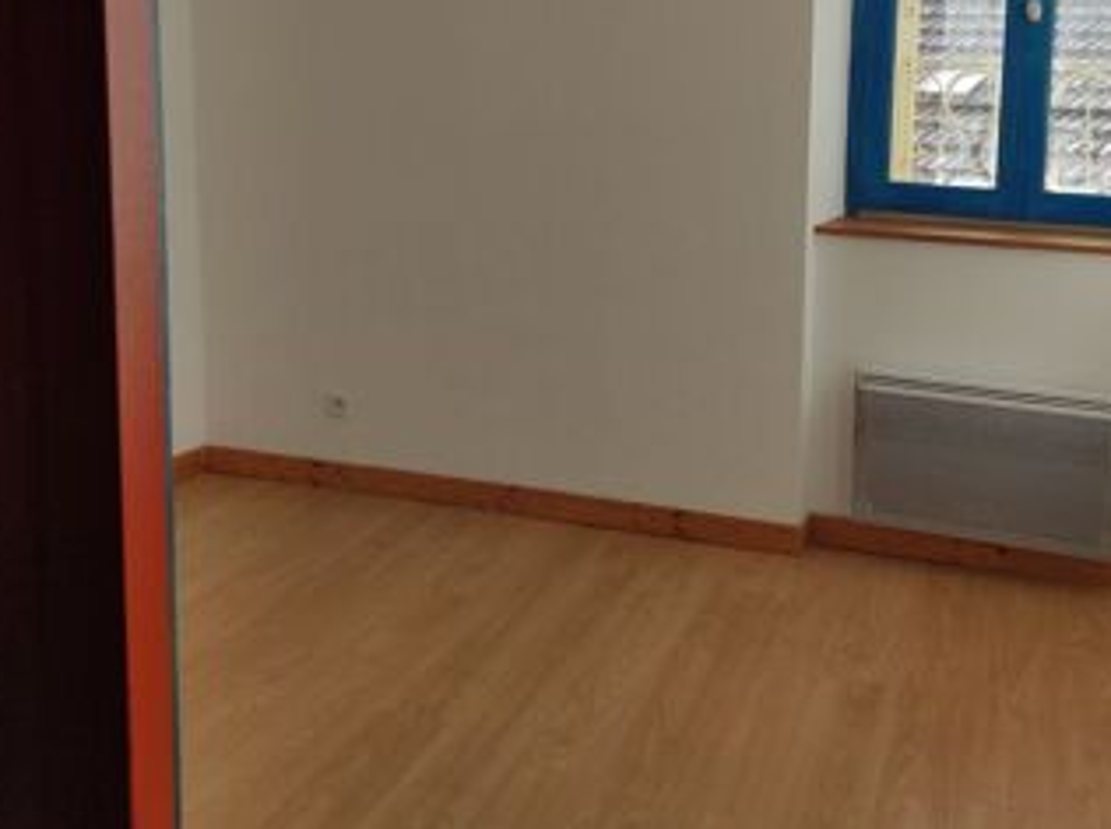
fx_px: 1218
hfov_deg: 48.3
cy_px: 205
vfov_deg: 36.7
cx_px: 735
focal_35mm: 38
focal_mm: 5.43
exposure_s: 1/930
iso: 100
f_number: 1.89
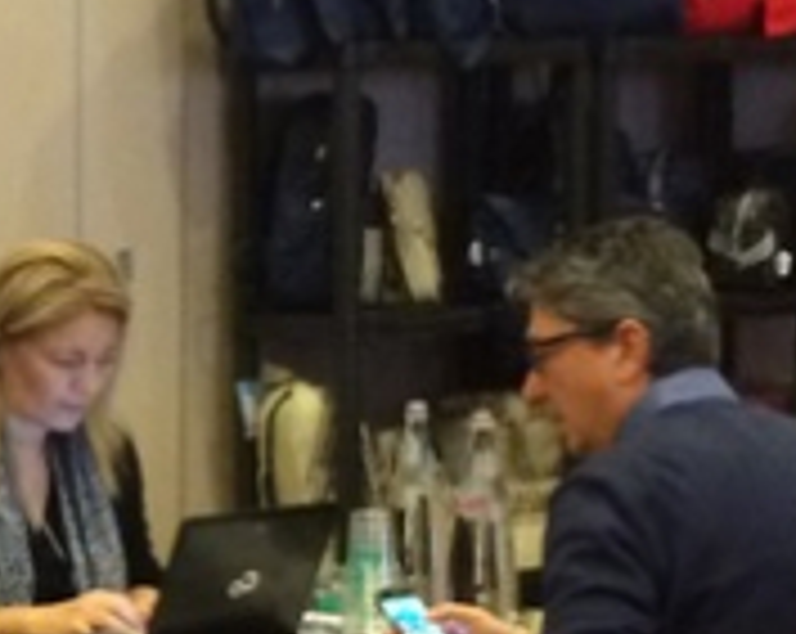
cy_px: 472
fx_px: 3857
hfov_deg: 11.0
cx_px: -607
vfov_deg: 9.4
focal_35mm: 164
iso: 320
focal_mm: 4.15
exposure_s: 1/20
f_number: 2.2
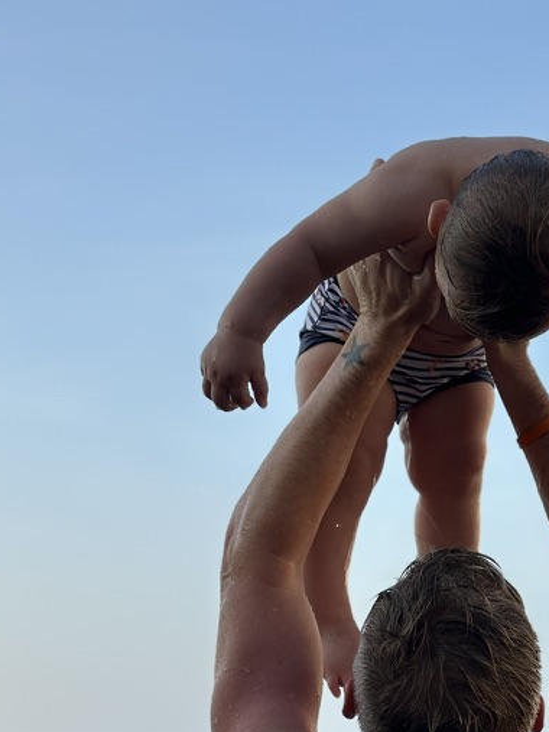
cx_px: 423
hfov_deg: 15.2
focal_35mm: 97
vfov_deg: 19.9
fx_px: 2052
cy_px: 622
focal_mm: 6.86
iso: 100
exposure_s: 1/2809
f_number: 1.78
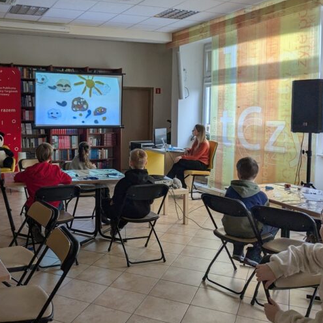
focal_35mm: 37
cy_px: 138
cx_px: 85
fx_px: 391
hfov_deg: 43.6
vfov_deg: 44.8
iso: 91
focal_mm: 4.38
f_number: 1.73
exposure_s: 1/99.9
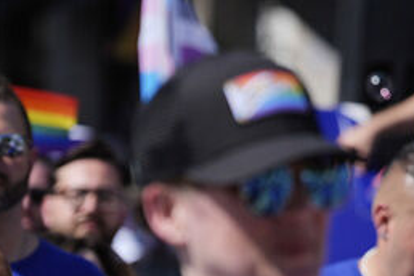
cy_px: 20
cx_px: 650
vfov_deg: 2.6
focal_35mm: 536
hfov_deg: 3.8
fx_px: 6164
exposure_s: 1/4000
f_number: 3.5
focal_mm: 135
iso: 200
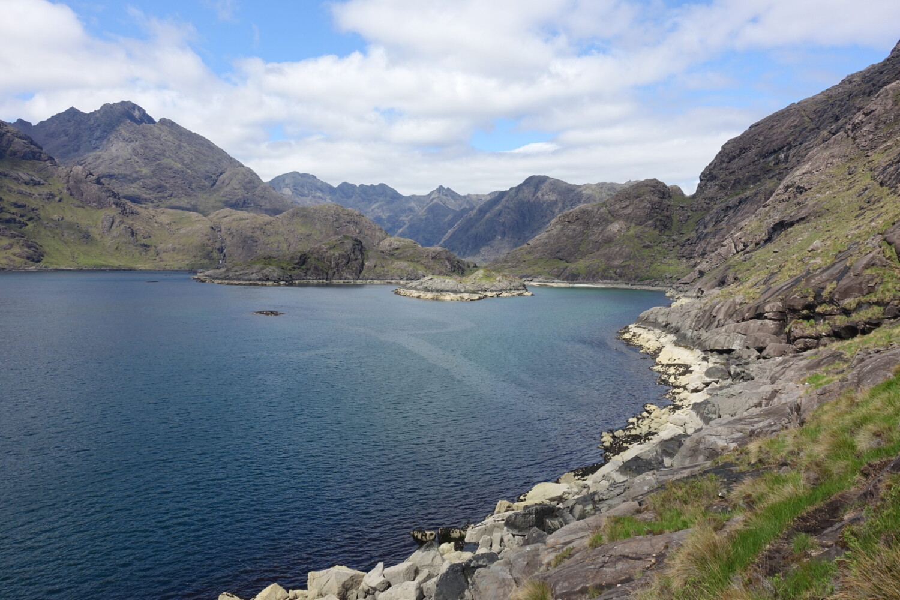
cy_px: 300
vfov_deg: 53.1
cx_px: 450
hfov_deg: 73.7
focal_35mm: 24
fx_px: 600
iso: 125
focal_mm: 8.8
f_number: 5.6
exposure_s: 1/500
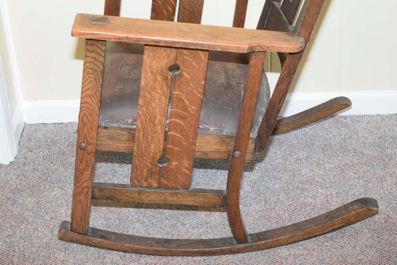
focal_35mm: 82
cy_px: 132
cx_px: 198
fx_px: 910
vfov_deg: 16.6
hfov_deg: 24.6
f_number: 5.6
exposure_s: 1/60
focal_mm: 55
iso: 3200
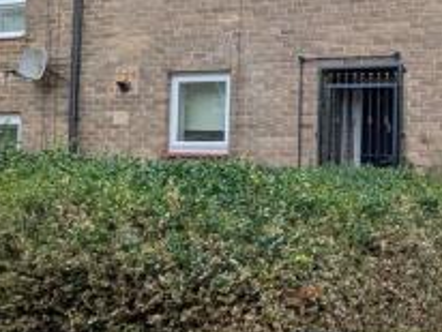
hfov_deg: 36.7
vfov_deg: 32.2
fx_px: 575
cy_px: 138
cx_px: 463
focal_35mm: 45
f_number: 2.2
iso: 52
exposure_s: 1/303
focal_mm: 2.35
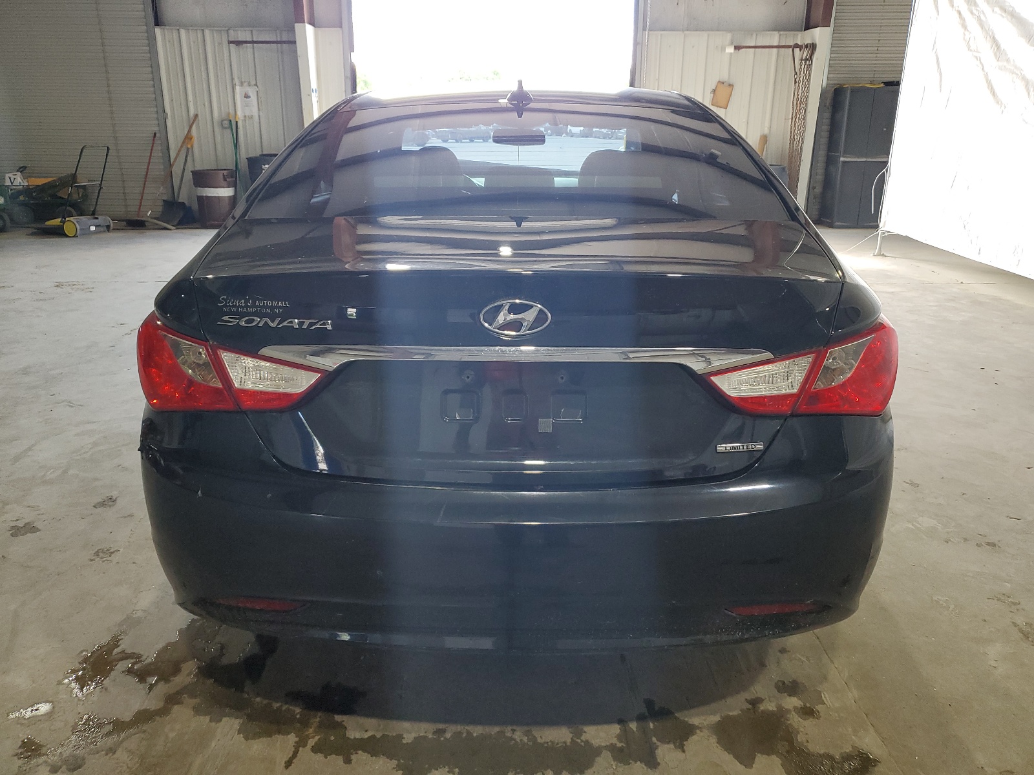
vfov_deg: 53.1
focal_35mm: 26
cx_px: 517
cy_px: 388
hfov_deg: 67.3
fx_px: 777
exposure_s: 1/120
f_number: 1.5
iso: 89
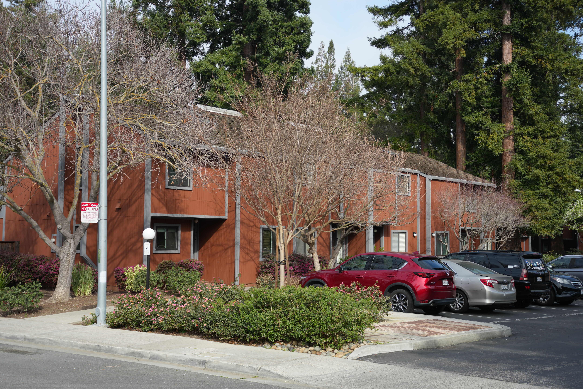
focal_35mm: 47
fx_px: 761
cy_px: 194
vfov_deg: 28.6
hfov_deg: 41.9
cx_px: 292
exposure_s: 1/500
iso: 200
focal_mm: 47
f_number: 5
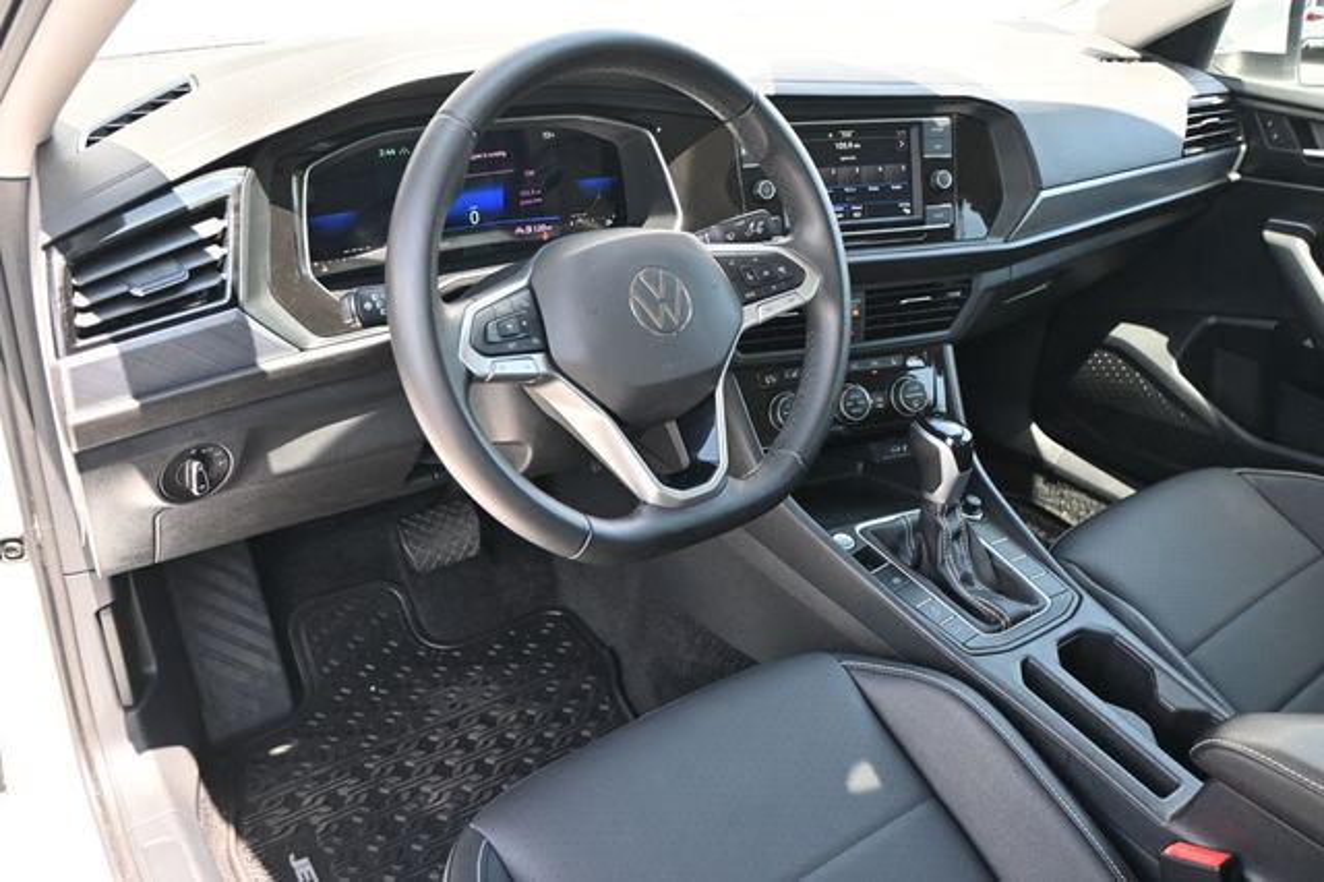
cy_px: 441
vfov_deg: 44.6
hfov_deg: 63.2
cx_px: 662
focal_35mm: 29
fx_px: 1075
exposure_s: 1/125
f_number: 3.8
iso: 400
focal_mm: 19.5
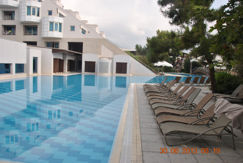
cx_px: 122
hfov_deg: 67.3
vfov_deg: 48.1
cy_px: 82
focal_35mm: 27
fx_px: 182
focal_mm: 18
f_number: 7.1
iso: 100
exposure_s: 1/200
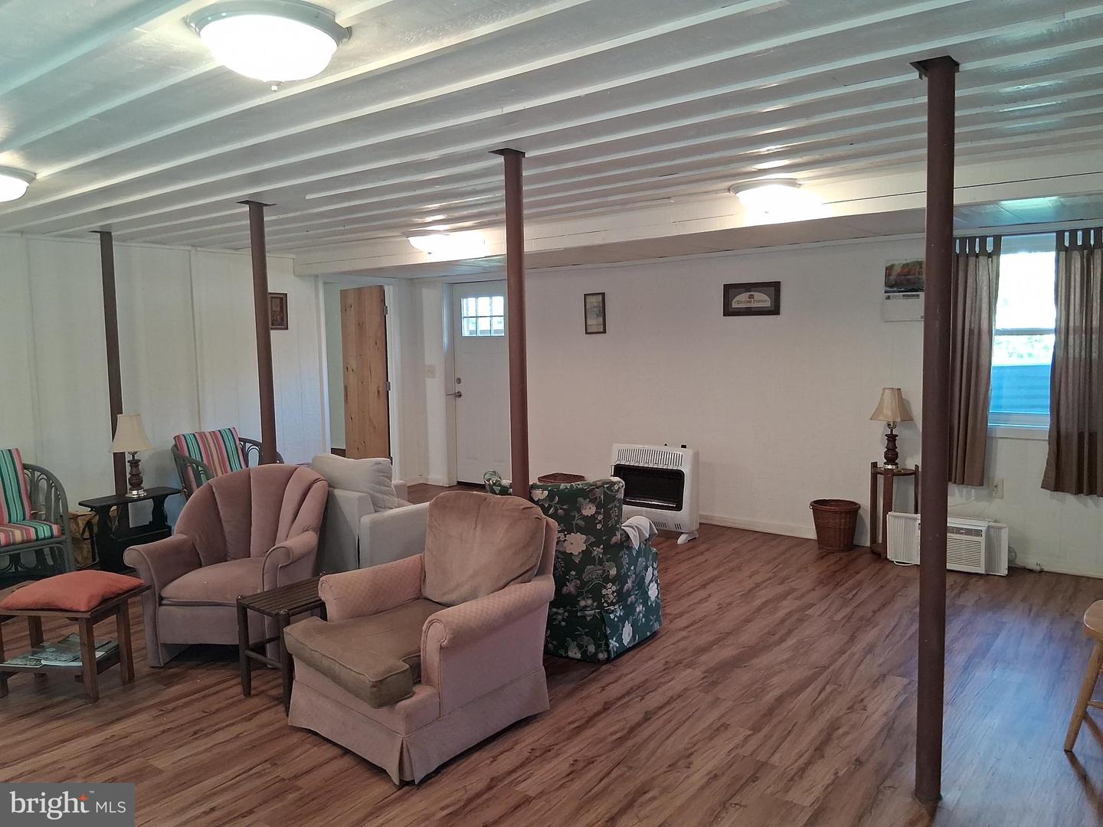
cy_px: 414
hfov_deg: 67.3
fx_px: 828
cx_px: 552
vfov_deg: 53.1
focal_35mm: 26
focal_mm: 3.98
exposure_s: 1/50
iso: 250
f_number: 1.8
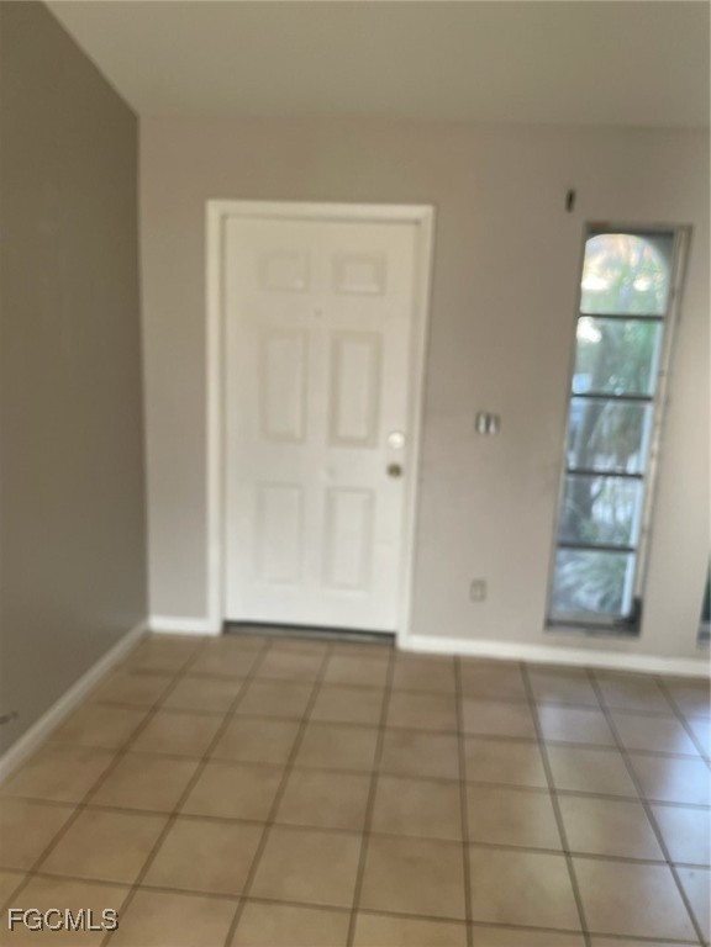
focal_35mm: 26
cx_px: 356
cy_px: 474
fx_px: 712
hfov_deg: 53.1
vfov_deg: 67.3
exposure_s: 1/120
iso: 125
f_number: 1.6
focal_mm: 4.2
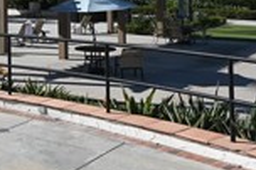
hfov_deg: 24.5
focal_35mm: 76
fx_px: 540
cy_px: -55
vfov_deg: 16.8
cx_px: -39
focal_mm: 12
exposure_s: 1/400
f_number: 7.1
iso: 100
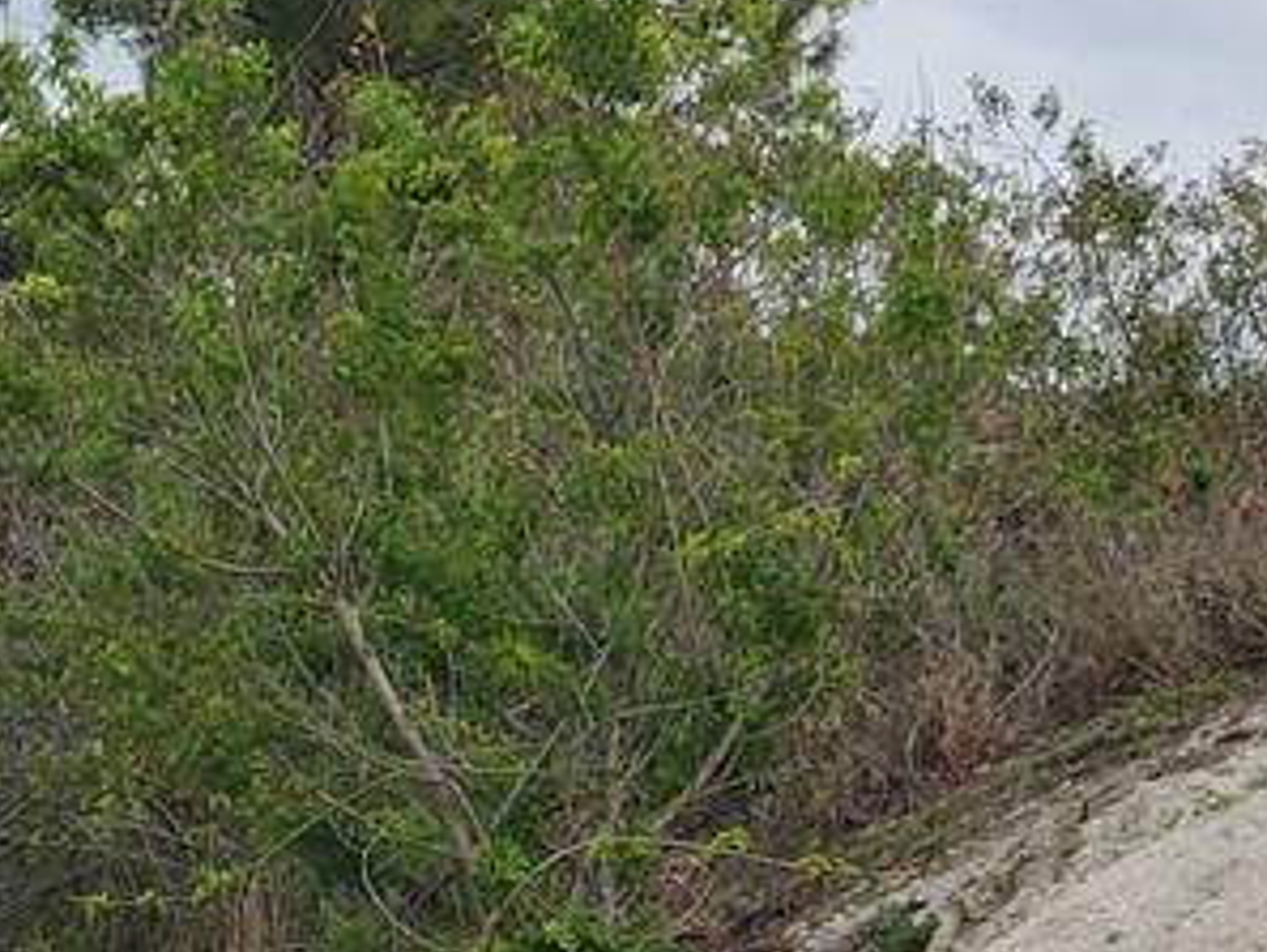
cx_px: -414
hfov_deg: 10.8
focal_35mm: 179
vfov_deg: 8.2
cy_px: 1063
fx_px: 6554
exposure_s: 1/377
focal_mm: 6
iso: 50
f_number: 2.4
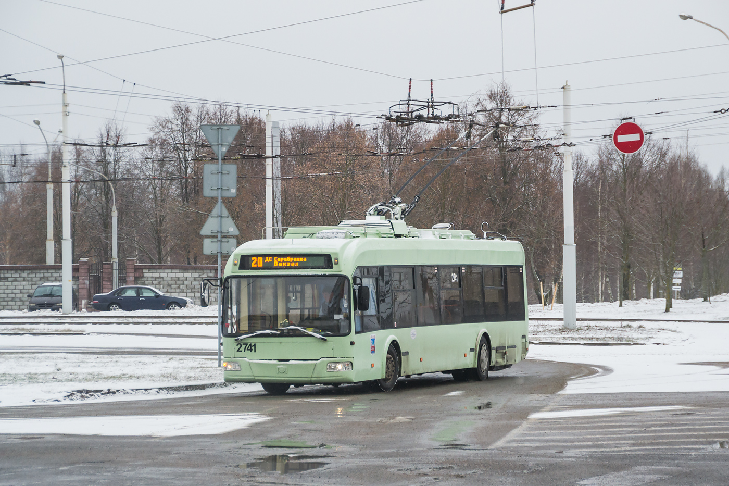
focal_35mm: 138
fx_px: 2794
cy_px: 243
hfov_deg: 14.9
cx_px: 364
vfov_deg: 9.9
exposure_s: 1/500
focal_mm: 92
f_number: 5.6
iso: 800
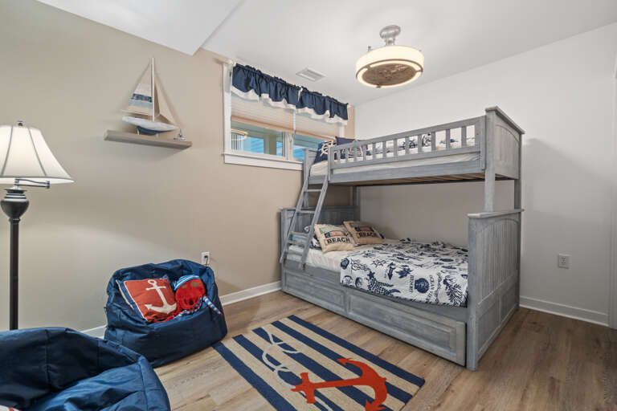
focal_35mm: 15
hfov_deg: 100.4
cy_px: 206
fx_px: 257
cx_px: 308
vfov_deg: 77.3
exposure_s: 3.2
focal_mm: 10
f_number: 8
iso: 250
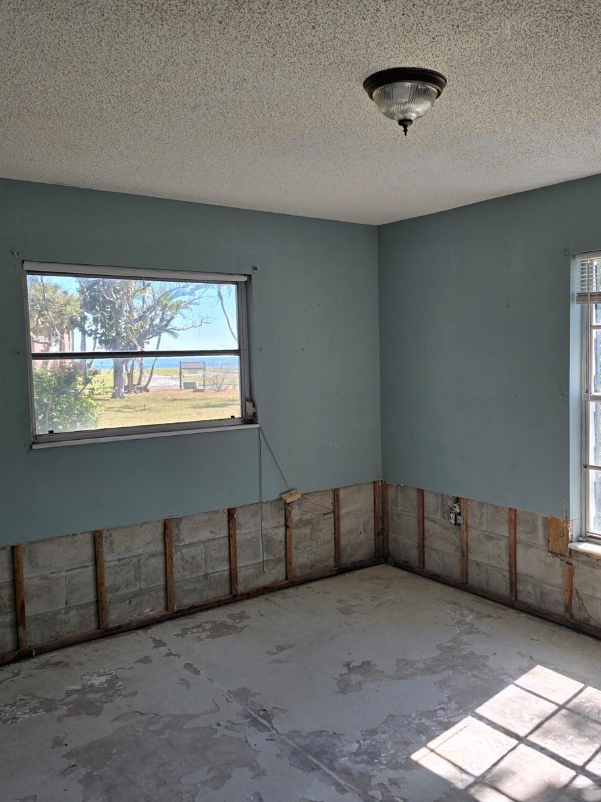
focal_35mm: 31
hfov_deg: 45.1
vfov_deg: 58.4
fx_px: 718
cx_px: 375
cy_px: 398
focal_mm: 6.3
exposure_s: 1/180
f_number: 1.7
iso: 20
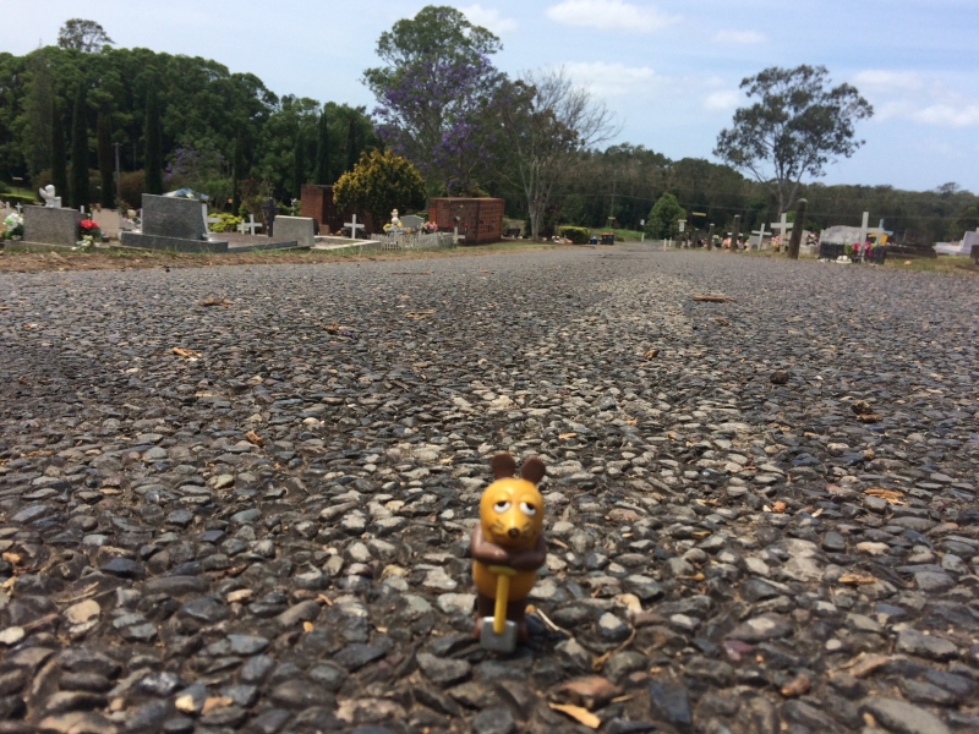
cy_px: 367
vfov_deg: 48.2
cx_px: 490
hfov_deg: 61.7
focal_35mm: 29
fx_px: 820
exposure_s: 1/2564
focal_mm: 4.15
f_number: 2.2
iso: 32
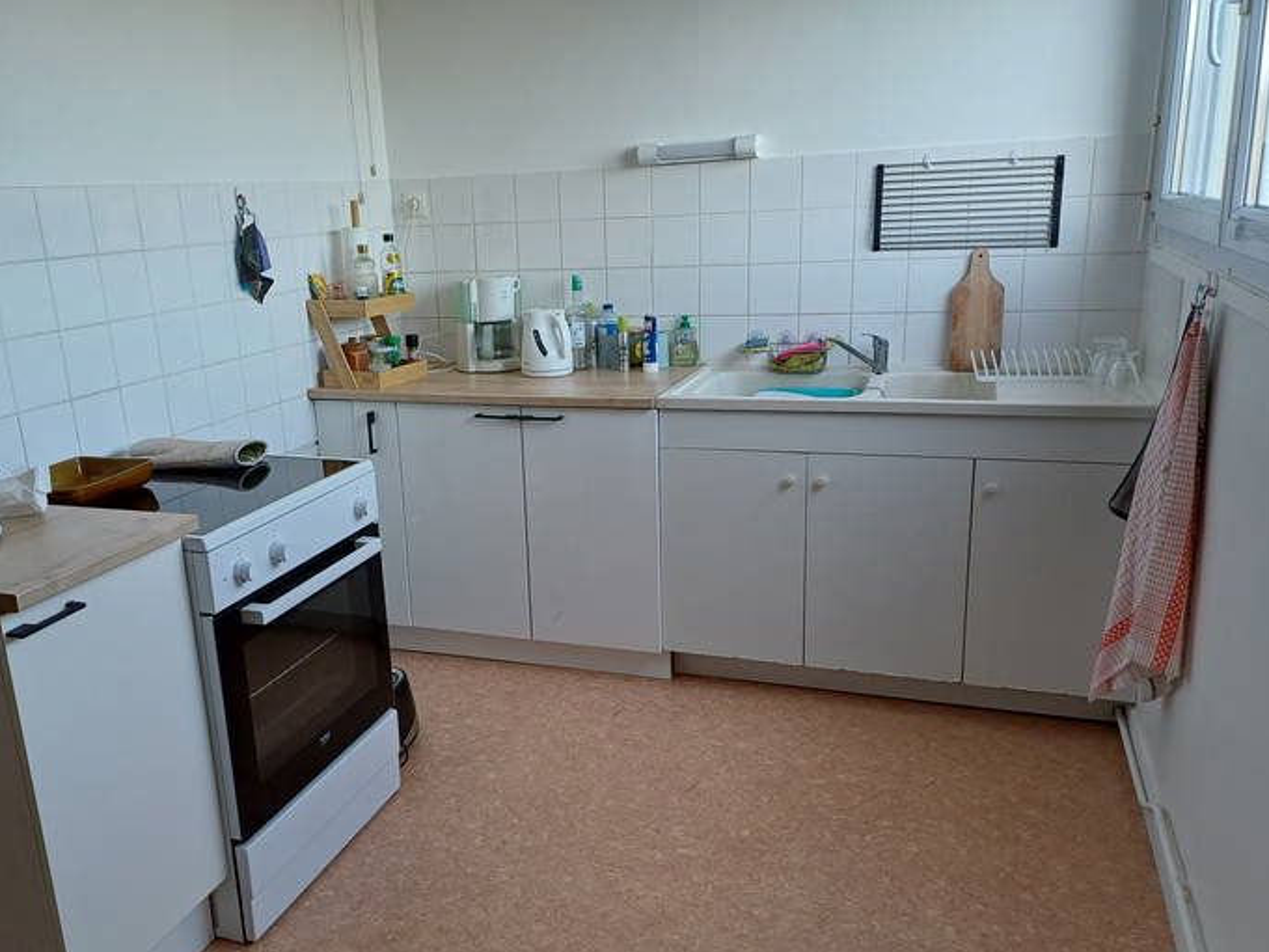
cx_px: 555
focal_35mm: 29
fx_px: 1063
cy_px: 507
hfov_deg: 61.4
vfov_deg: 48.2
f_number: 1.8
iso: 64
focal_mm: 4.65
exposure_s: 1/50
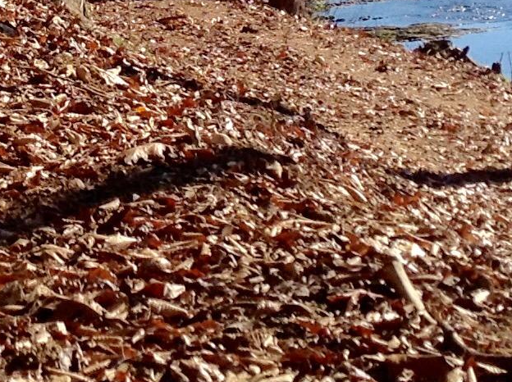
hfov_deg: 14.3
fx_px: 2023
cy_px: -156
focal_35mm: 137
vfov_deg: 10.5
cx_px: 80
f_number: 2.4
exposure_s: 1/935
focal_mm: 3.3
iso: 25
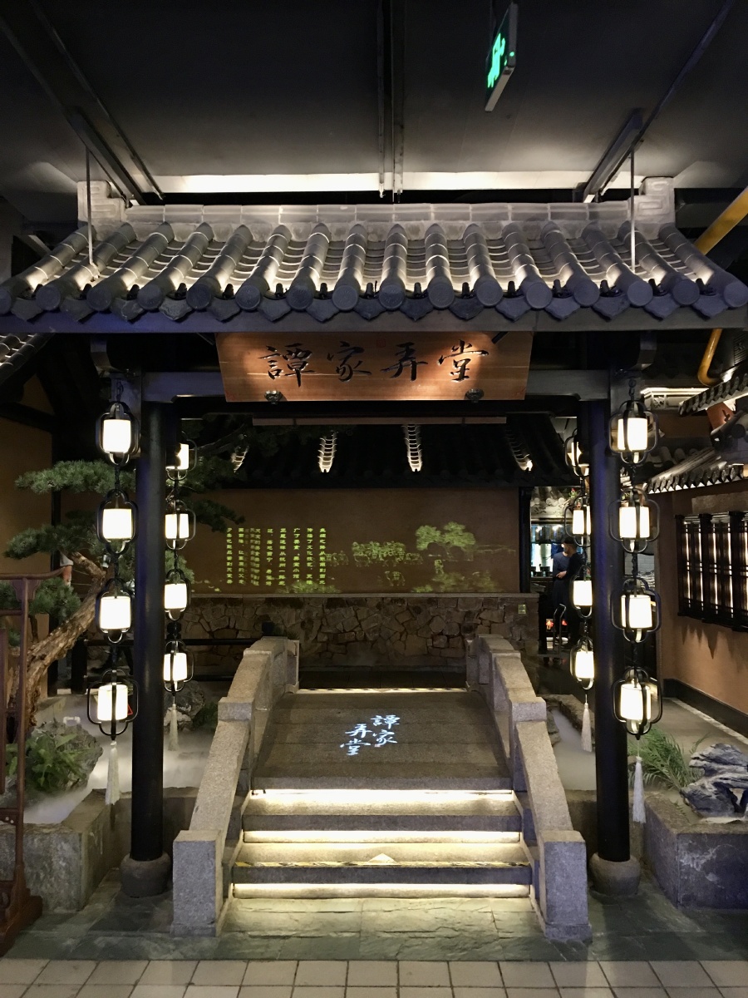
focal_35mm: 29
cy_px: 499
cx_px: 374
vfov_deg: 61.7
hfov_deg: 48.2
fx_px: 836
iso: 100
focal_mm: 4.15
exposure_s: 1/8
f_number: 2.2
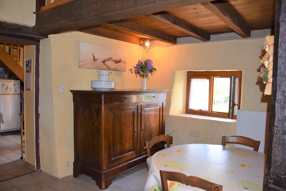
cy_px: 96
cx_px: 143
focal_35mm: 27
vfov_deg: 47.9
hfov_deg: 67.4
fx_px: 214
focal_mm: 18
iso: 800
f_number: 4.5
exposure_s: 1/80
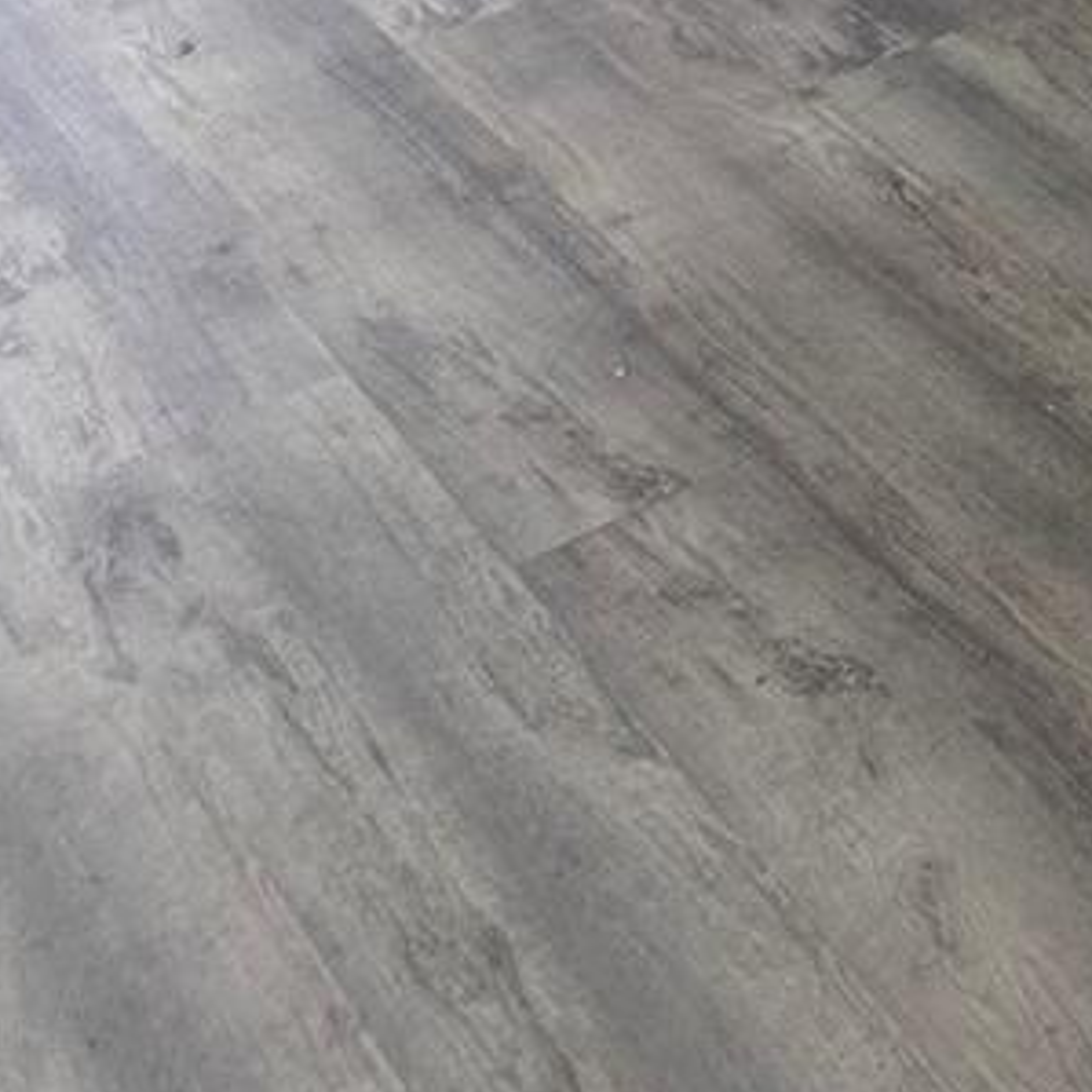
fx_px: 3034
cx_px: 1611
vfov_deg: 16.0
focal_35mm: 85
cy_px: -1085
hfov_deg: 18.3
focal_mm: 6.86
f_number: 1.78
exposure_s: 1/404
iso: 80
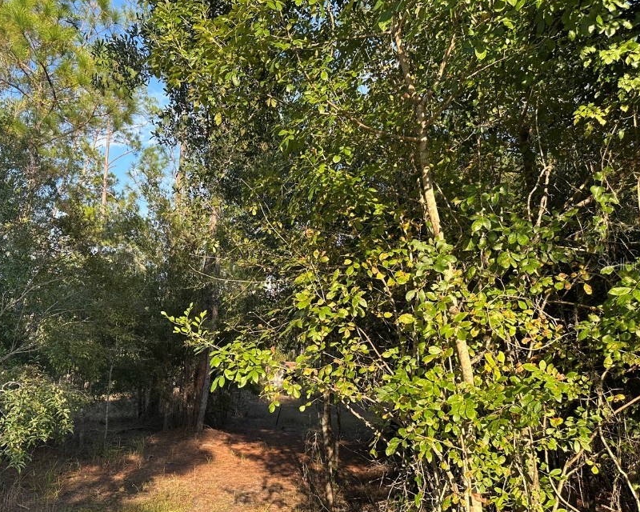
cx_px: 263
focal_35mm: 30
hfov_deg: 58.4
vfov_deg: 48.5
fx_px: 568
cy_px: 264
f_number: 1.78
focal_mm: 6.86
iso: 80
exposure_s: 1/704
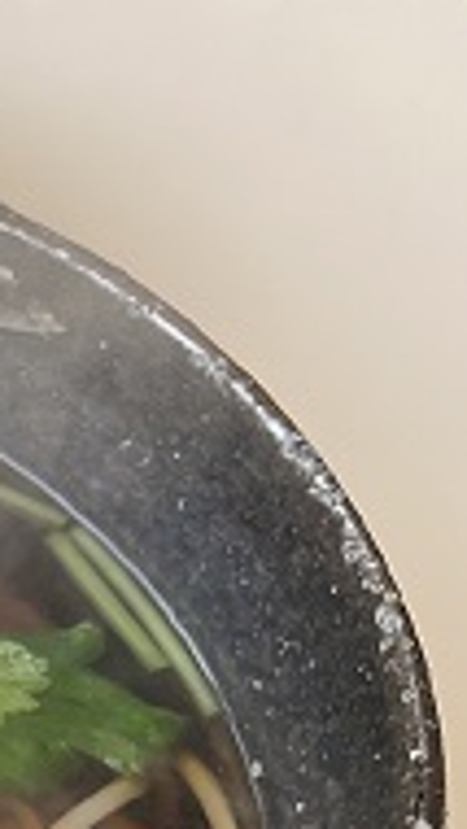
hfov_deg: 8.0
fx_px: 2639
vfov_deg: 17.4
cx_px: -1133
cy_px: 870
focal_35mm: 120
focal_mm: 5.1
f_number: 1.6
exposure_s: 1/100
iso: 40
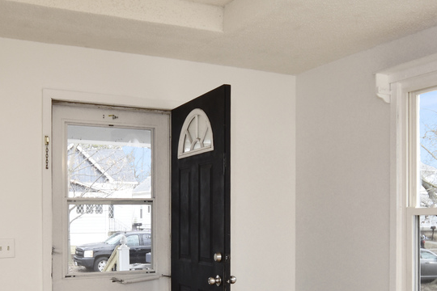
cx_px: 213
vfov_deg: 28.5
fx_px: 546
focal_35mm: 45
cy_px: 270
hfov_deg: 43.6
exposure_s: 1/60
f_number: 4
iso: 250
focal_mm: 10
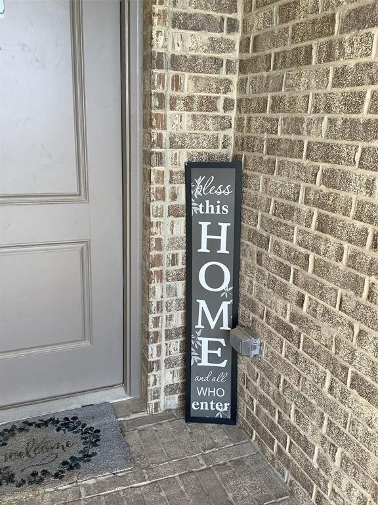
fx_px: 451
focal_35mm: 31
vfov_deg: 58.4
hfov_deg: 45.4
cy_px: 252
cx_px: 189
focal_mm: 3.3
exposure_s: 1/120
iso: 64
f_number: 2.4
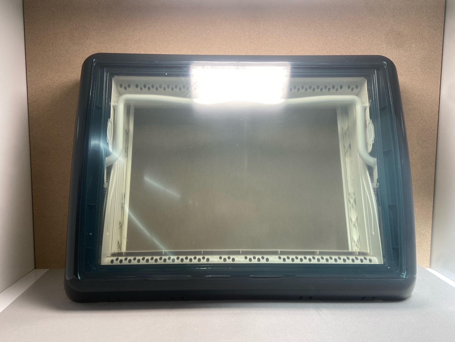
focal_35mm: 26
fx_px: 342
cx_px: 228
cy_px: 171
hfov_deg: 67.3
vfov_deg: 53.1
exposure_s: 1/100
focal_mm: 4.25
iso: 50
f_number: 1.8
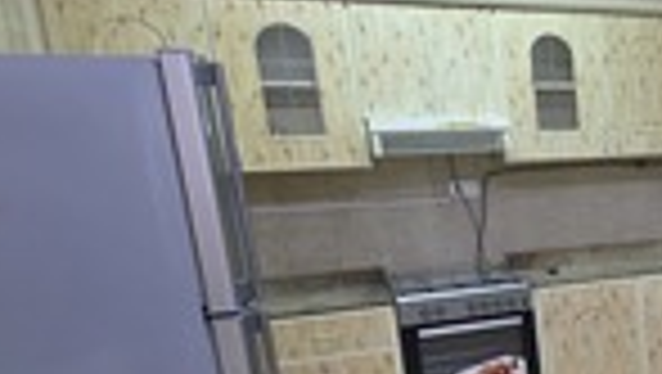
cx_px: 849
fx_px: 773
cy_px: 300
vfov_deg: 26.7
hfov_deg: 34.1
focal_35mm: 44
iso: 320
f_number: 1.9
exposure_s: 1/50
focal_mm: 2.2
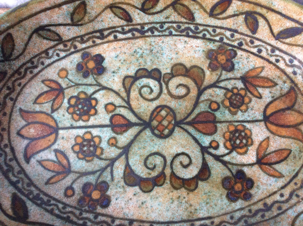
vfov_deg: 44.1
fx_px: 280
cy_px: 113
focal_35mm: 32
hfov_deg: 56.9
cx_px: 152
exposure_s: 1/25
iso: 320
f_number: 2.4
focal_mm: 3.3
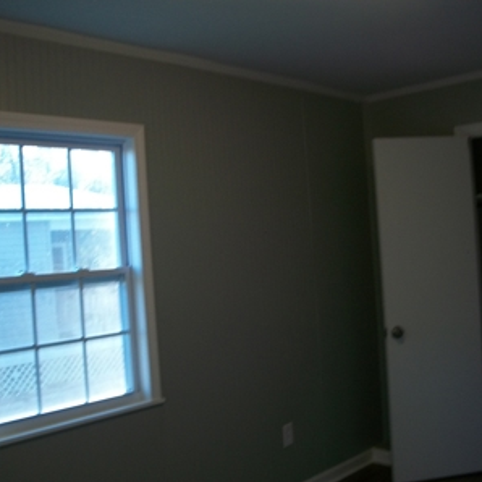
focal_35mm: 38
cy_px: 241
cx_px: 235
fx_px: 599
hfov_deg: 43.9
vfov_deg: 43.9
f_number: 2.9
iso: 80
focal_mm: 5.7
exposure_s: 1/30
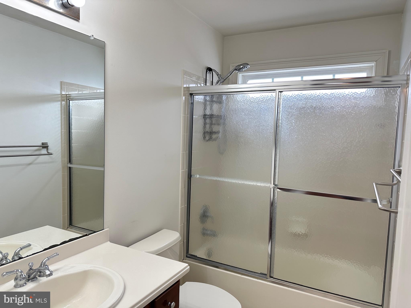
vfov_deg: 56.8
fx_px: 285
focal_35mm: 24
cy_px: 154
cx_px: 206
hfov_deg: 71.6
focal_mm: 6.86
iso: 125
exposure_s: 1/120
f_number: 1.78
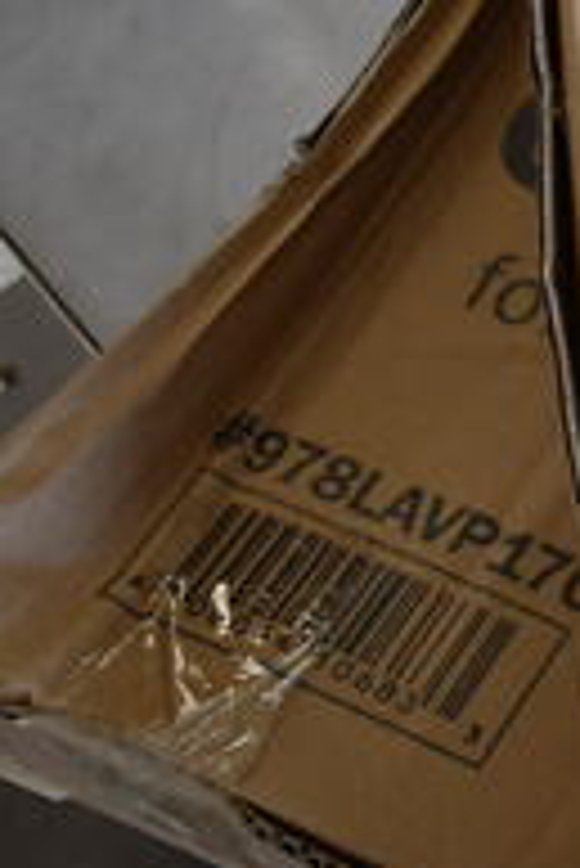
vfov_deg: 20.5
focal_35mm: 100
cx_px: 1223
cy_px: 378
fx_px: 2402
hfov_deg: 12.0
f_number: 3.8
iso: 360
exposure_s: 1/125
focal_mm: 21
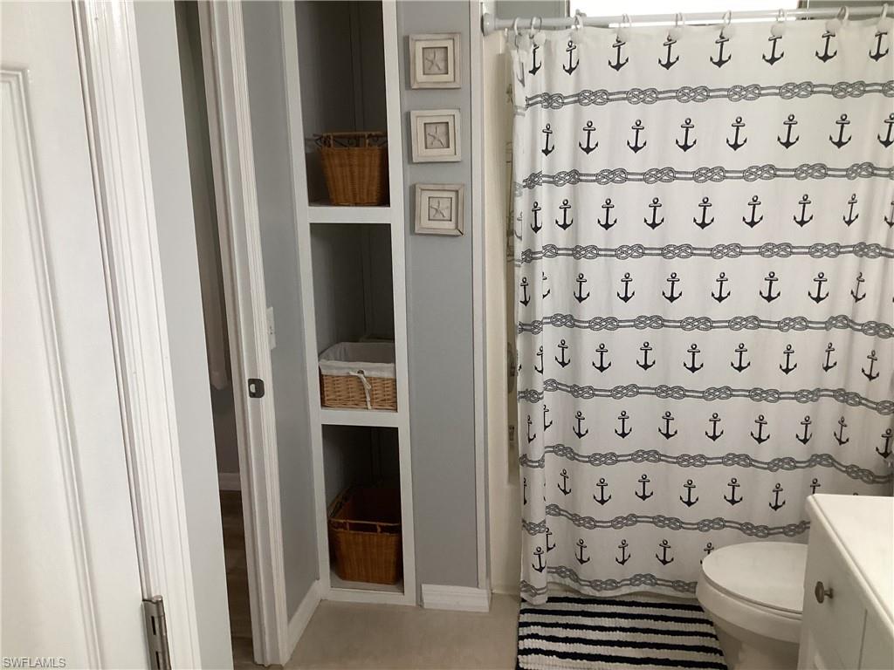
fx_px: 801
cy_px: 335
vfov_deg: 45.4
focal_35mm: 31
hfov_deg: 58.4
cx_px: 447
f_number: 2.4
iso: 160
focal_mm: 3.3
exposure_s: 1/60
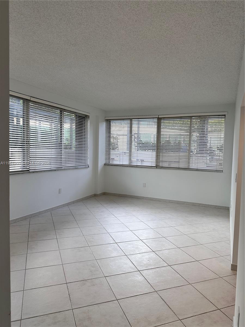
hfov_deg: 56.8
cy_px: 164
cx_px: 122
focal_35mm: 24
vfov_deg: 71.6
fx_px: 226
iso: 80
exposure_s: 1/273
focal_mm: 6.86
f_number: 1.78
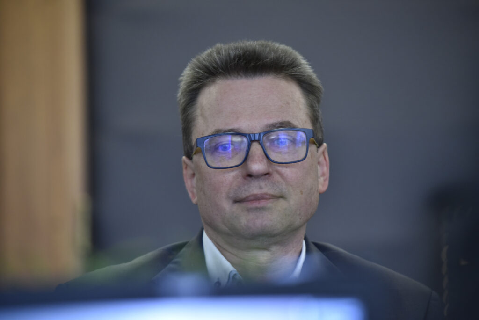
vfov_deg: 6.9
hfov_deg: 10.3
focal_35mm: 200
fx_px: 2663
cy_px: 160
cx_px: 240
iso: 2000
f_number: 3.5
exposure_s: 1/125
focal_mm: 200
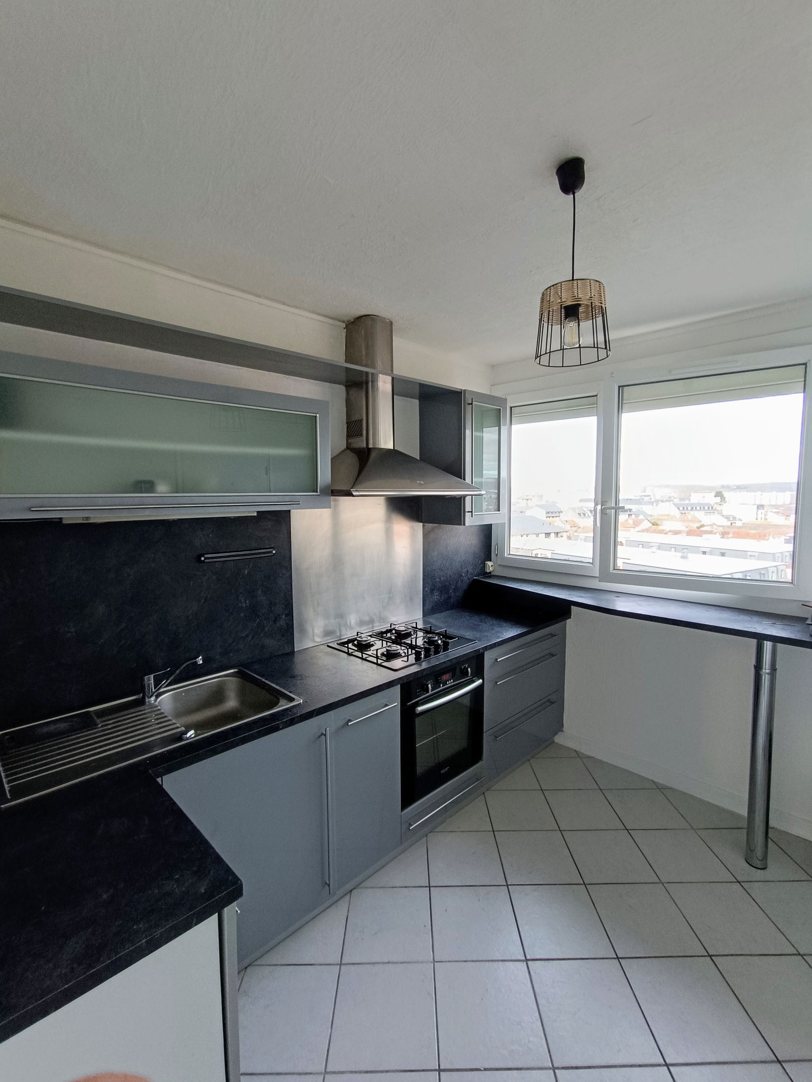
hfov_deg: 78.1
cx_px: 406
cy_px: 541
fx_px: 500
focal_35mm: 16
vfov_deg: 94.5
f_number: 2.2
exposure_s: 1/100
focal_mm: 1.66
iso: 121
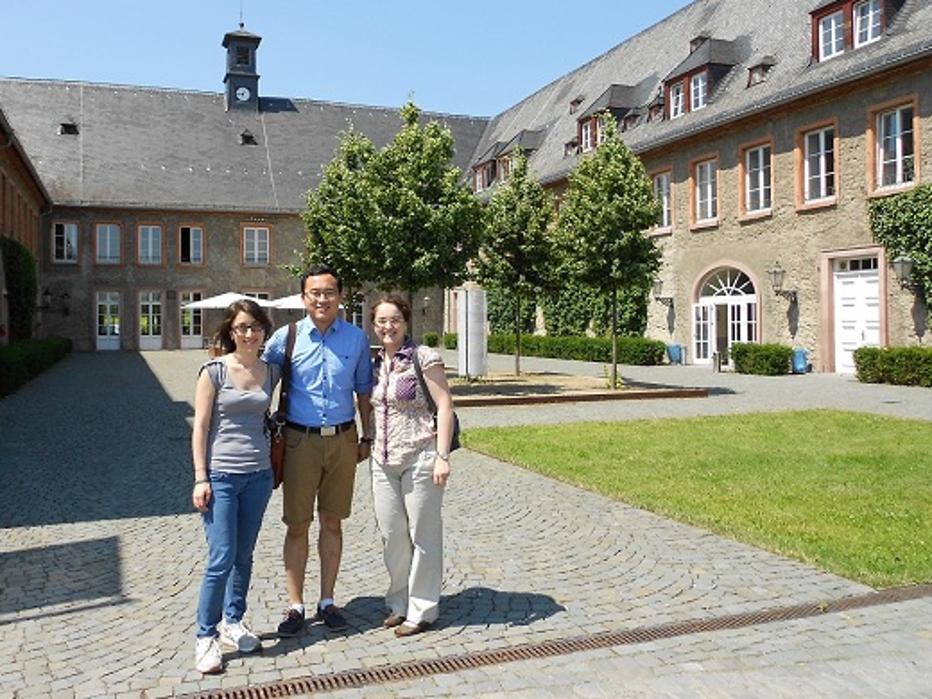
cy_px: 305
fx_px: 808
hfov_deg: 59.8
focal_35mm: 30
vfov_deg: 46.7
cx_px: 412
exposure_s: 1/640
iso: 80
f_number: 3.2
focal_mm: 4.6
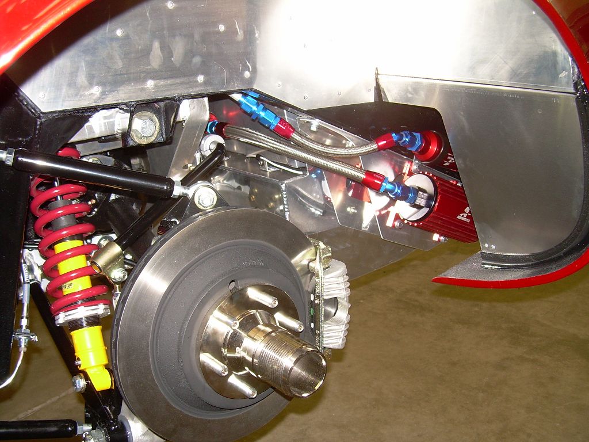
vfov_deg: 37.7
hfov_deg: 49.0
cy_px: 221
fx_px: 647
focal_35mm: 38
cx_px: 294
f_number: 2.8
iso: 84
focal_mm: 6.3
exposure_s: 1/60
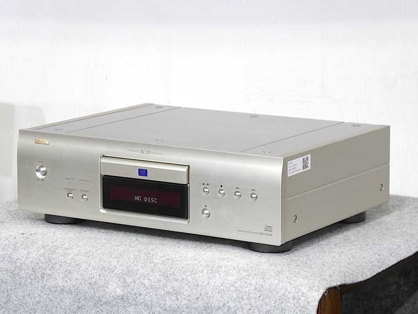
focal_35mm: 135
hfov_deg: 14.6
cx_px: 209
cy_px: 157
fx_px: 1630
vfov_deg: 11.0
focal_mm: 24.2
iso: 200
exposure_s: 1/5
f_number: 5.3
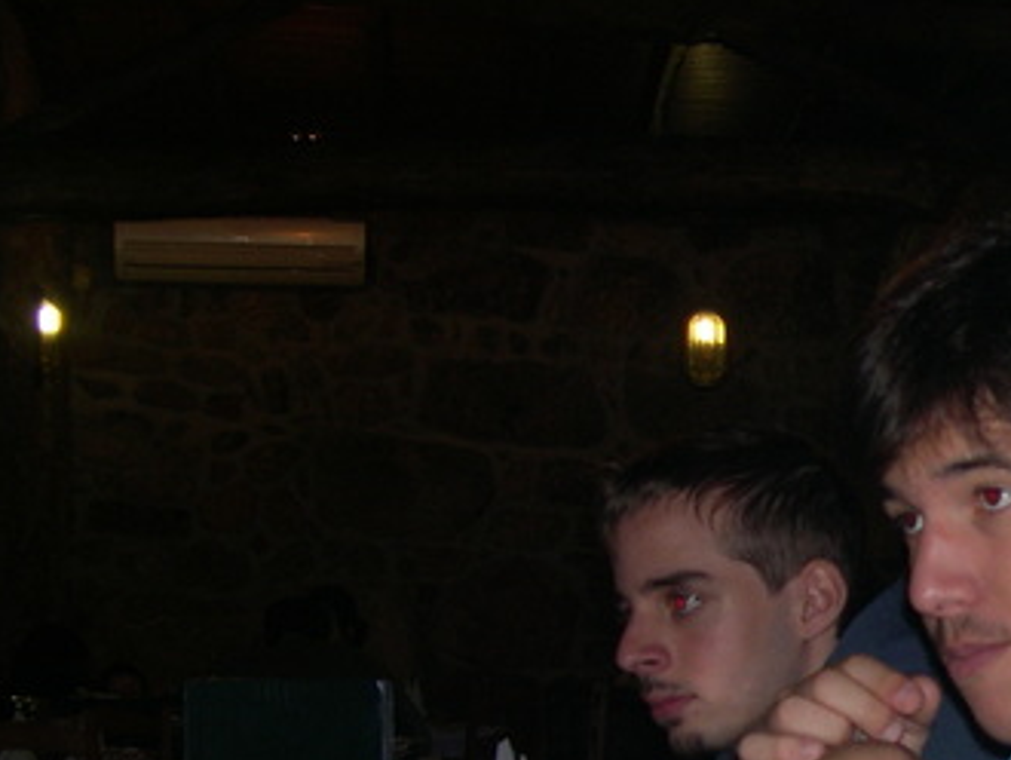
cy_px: 616
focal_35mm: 92
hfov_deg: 20.2
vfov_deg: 16.0
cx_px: 1143
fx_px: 2689
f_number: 2.8
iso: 100
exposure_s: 1/60
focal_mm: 8
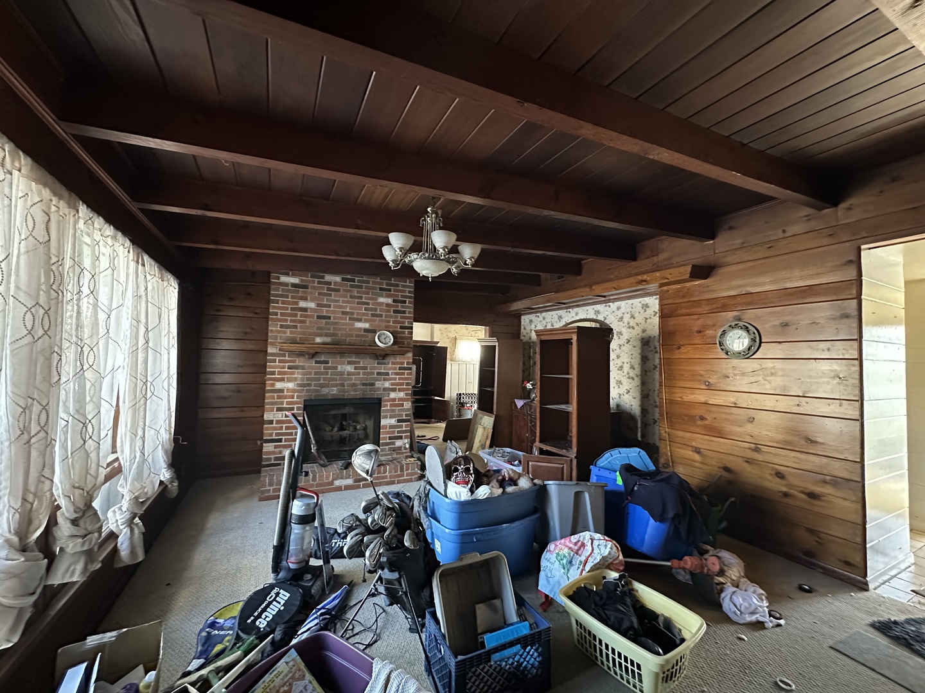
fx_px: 374
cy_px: 346
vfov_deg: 85.7
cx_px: 462
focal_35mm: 14
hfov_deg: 102.1
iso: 1250
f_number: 2.2
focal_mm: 2.22
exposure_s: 1/51
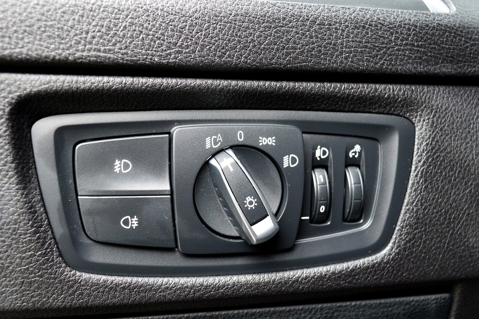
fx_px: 679
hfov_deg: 38.9
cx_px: 240
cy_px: 160
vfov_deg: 26.5
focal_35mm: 51
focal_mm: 34
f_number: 6.3
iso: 800
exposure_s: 1/60
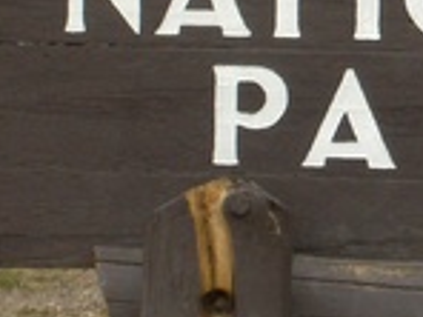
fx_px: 5560
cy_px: -74
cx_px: 840
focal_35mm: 455
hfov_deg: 4.3
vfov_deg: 3.3
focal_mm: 17.39
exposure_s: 1/166
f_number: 4.8
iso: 152
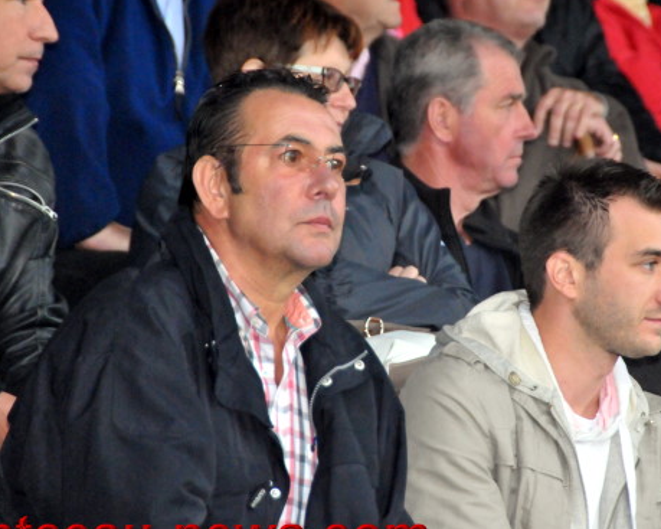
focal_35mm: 429
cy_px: 226
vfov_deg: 3.6
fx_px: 8391
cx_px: 403
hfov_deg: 4.5
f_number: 5.6
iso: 3200
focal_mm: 200
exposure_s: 1/160
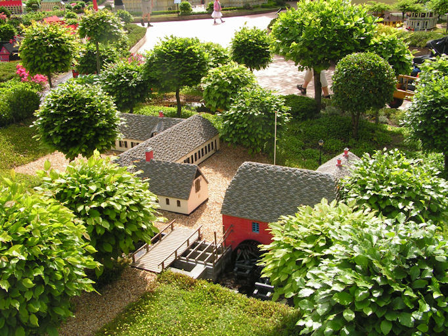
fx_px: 492
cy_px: 168
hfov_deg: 49.0
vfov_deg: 37.7
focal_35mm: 38
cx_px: 224
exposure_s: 1/100
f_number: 5.6
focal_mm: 6.3
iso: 50
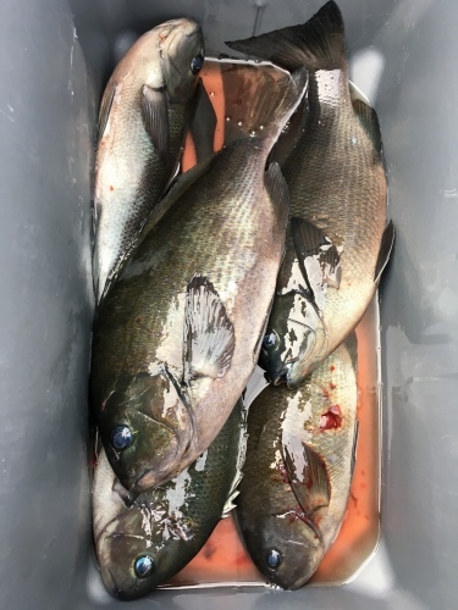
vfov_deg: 61.7
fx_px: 512
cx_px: 229
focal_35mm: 29
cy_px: 305
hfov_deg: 48.2
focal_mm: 4.15
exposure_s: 1/30
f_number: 2.2
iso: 25
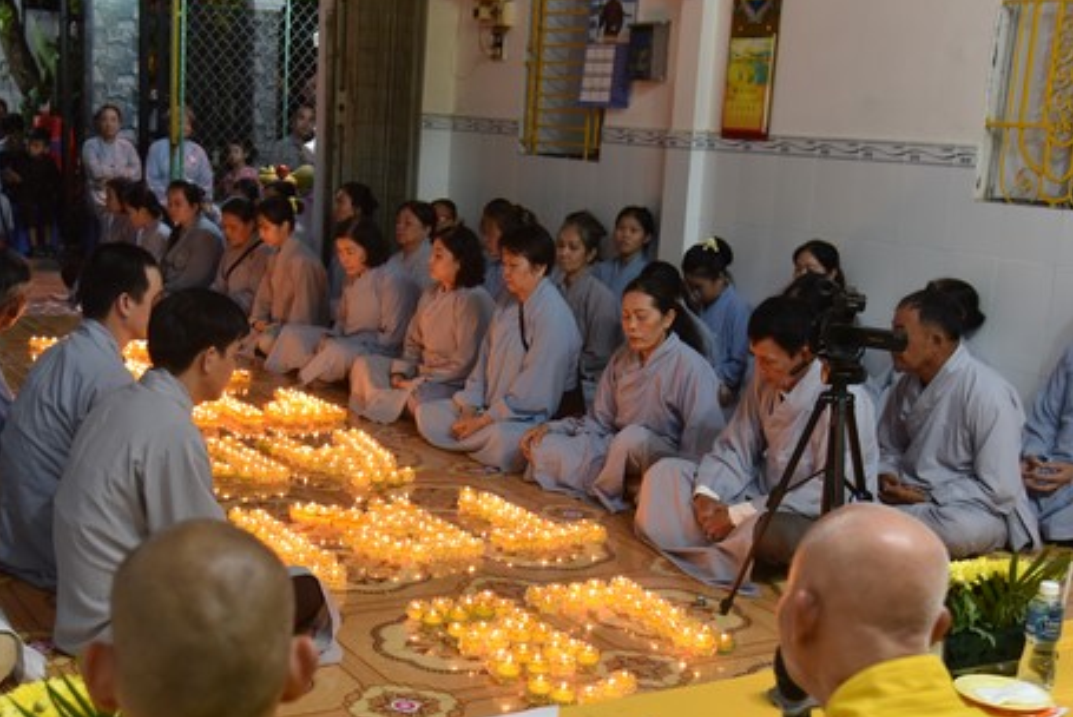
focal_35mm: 50
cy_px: 413
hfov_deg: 39.5
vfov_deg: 27.0
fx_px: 1491
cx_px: 483
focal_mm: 35
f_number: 4
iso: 1400
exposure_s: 1/60
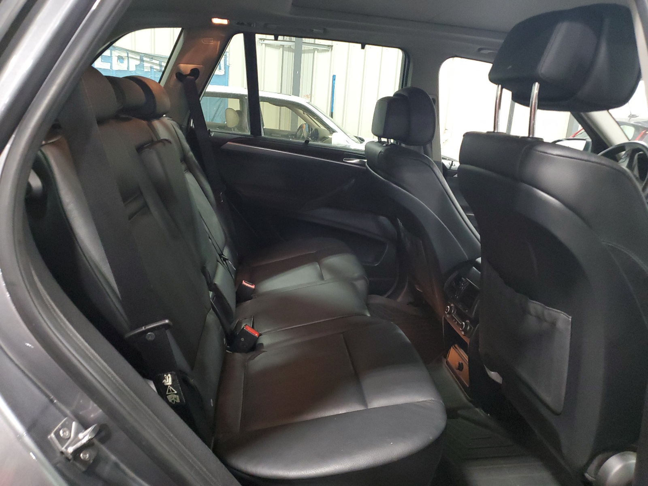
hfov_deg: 67.3
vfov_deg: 53.1
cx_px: 324
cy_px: 243
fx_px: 487
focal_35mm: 26
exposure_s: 1/30
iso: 350
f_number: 1.5
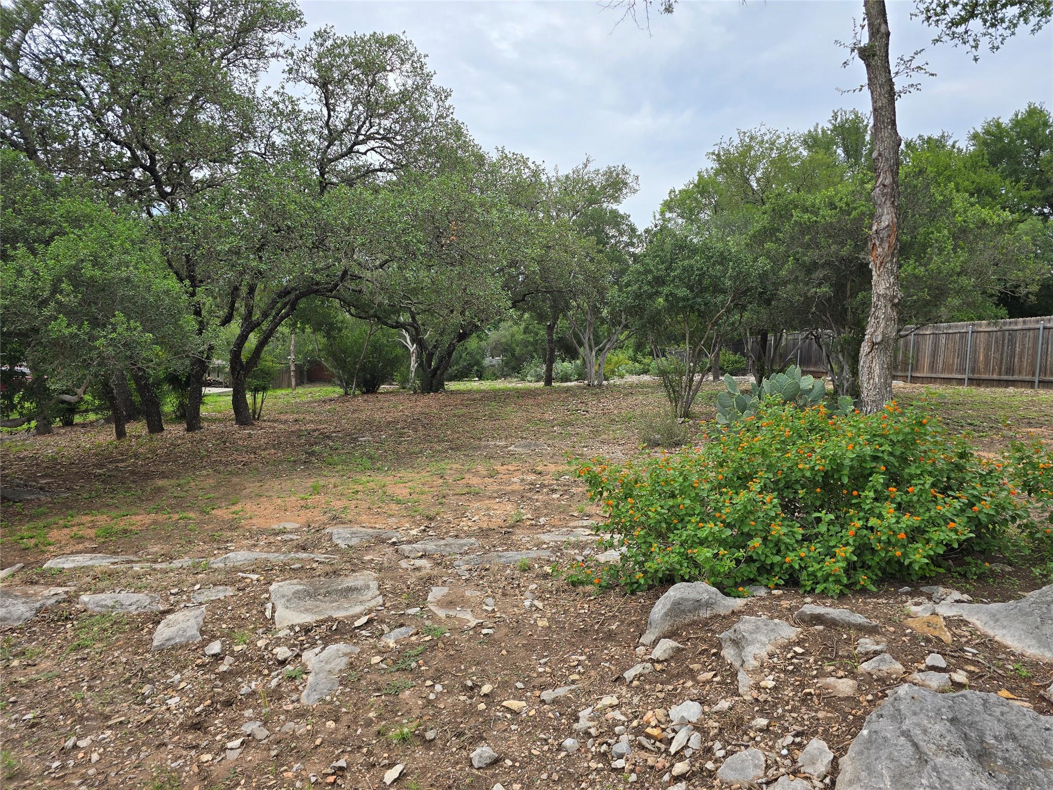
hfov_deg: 73.9
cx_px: 526
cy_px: 395
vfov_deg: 58.9
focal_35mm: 23
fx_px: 700
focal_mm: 6.3
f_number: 1.7
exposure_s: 1/351
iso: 12
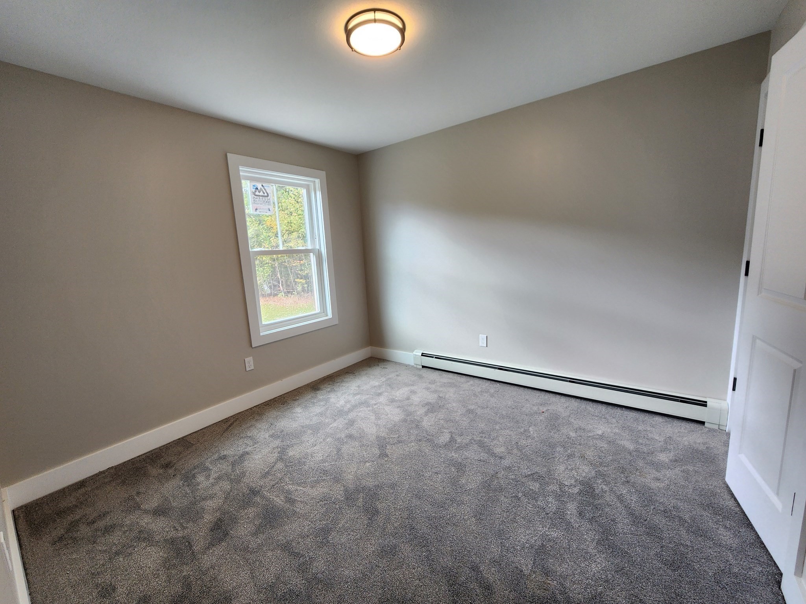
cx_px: 403
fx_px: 303
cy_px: 302
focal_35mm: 13
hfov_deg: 106.2
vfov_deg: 89.9
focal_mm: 2.2
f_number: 2.2
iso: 125
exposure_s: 1/60
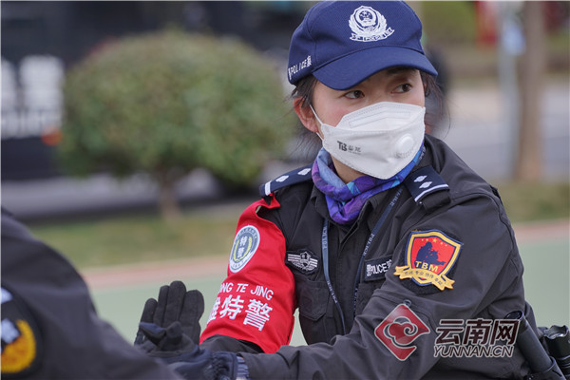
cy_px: 190
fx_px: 3166
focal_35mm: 200
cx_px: 285
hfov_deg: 10.3
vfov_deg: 6.9
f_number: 5.6
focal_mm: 200
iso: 200
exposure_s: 1/400
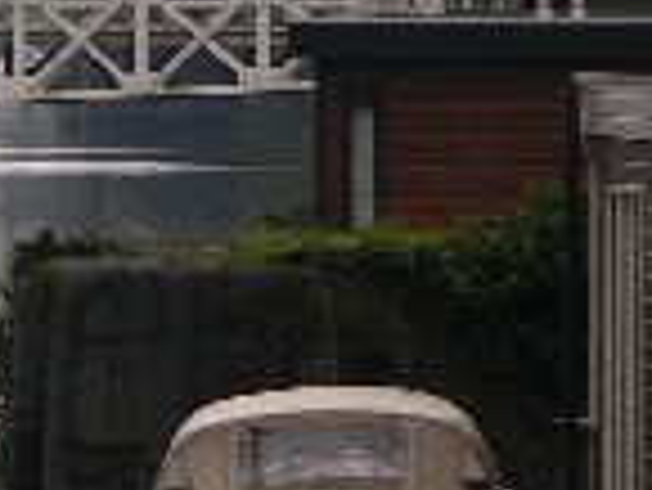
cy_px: 18
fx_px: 21339
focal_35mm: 1132
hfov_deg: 1.7
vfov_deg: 1.3
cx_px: -537
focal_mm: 71.2
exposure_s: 1/156
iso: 50
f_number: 5.9
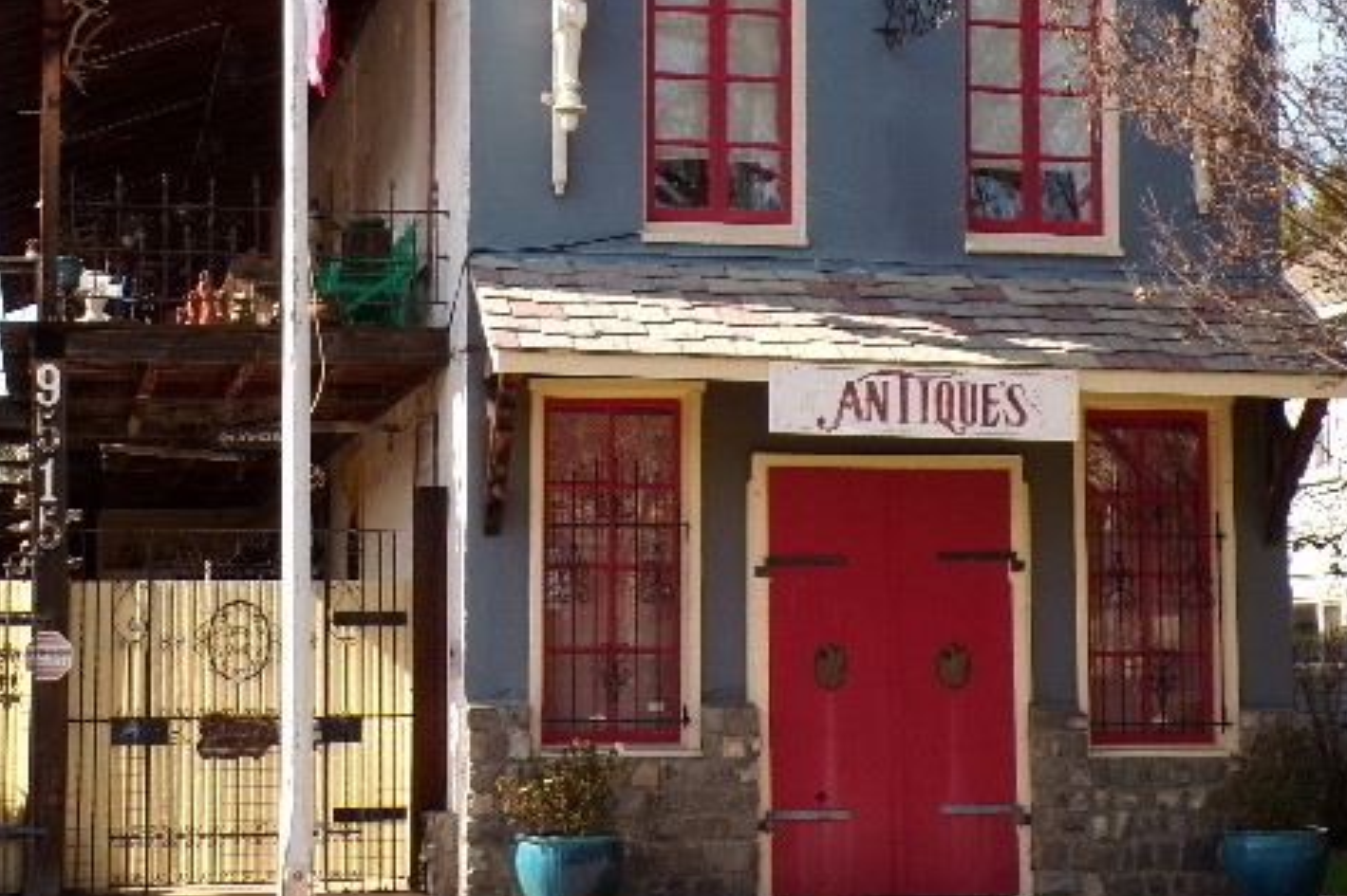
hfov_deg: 29.2
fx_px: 2581
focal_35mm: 69
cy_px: 347
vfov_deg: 19.7
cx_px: 587
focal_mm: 8.7
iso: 100
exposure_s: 1/180
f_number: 5.3
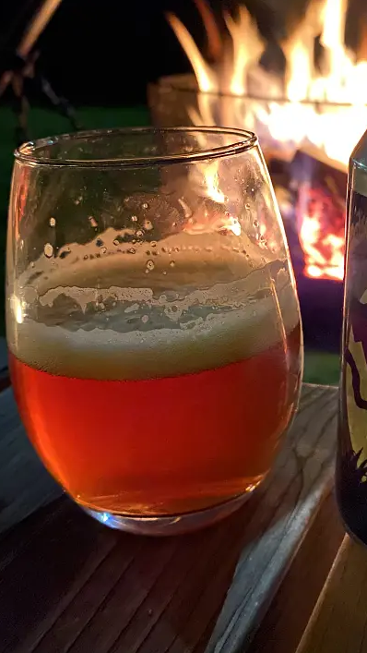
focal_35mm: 41
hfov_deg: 28.4
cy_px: 258
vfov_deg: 49.1
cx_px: 298
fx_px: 709
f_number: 1.8
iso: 2500
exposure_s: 1/8
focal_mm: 4.25
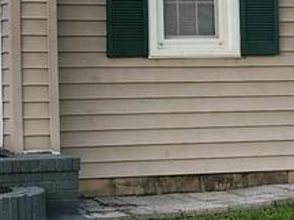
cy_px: -20
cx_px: 7
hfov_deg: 12.8
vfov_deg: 9.6
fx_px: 1299
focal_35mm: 153
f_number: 1.8
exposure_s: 1/180
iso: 25
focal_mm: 5.4
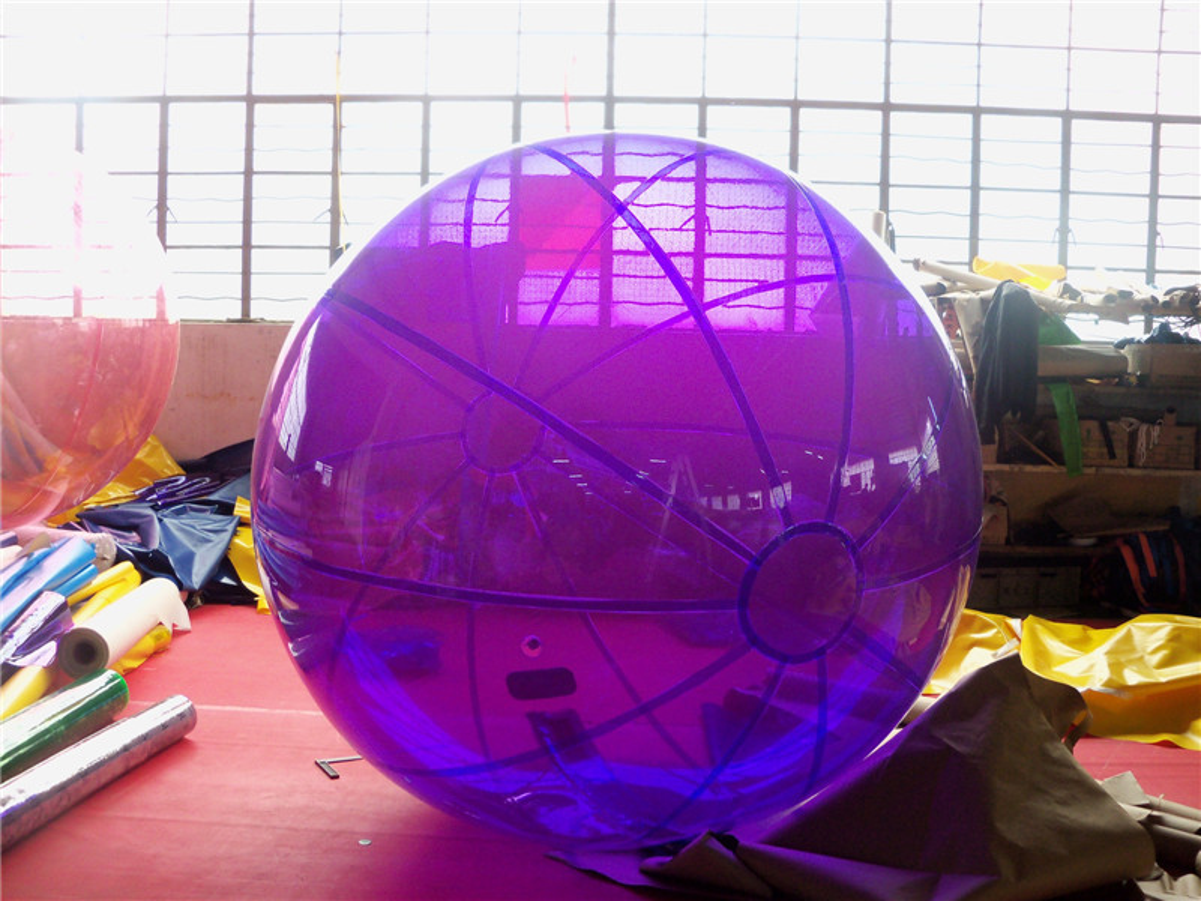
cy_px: 450
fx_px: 1214
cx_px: 600
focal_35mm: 35
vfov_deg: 40.7
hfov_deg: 52.6
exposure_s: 1/30
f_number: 3.5
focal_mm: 6.2
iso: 200
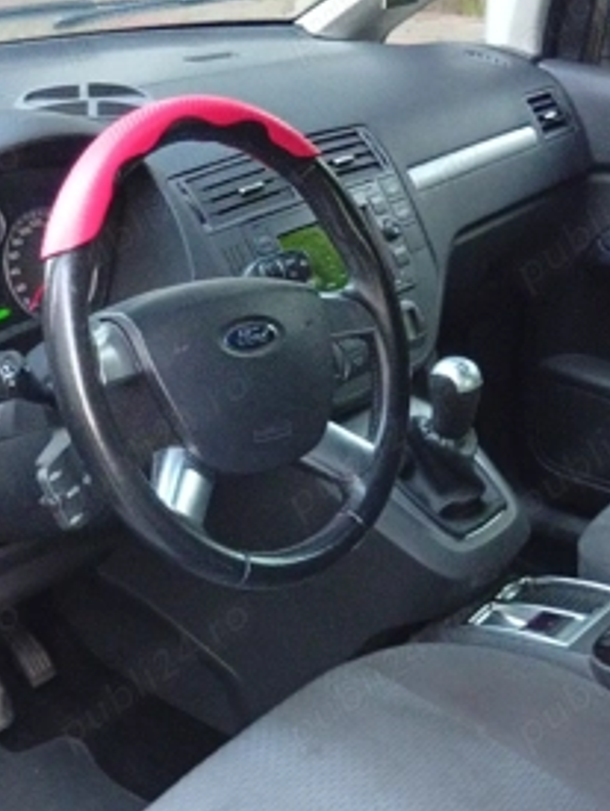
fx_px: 1289
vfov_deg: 34.8
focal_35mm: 55
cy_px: 478
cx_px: 212
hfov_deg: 26.5
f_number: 1.8
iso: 1442
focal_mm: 3.84
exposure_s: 1/20
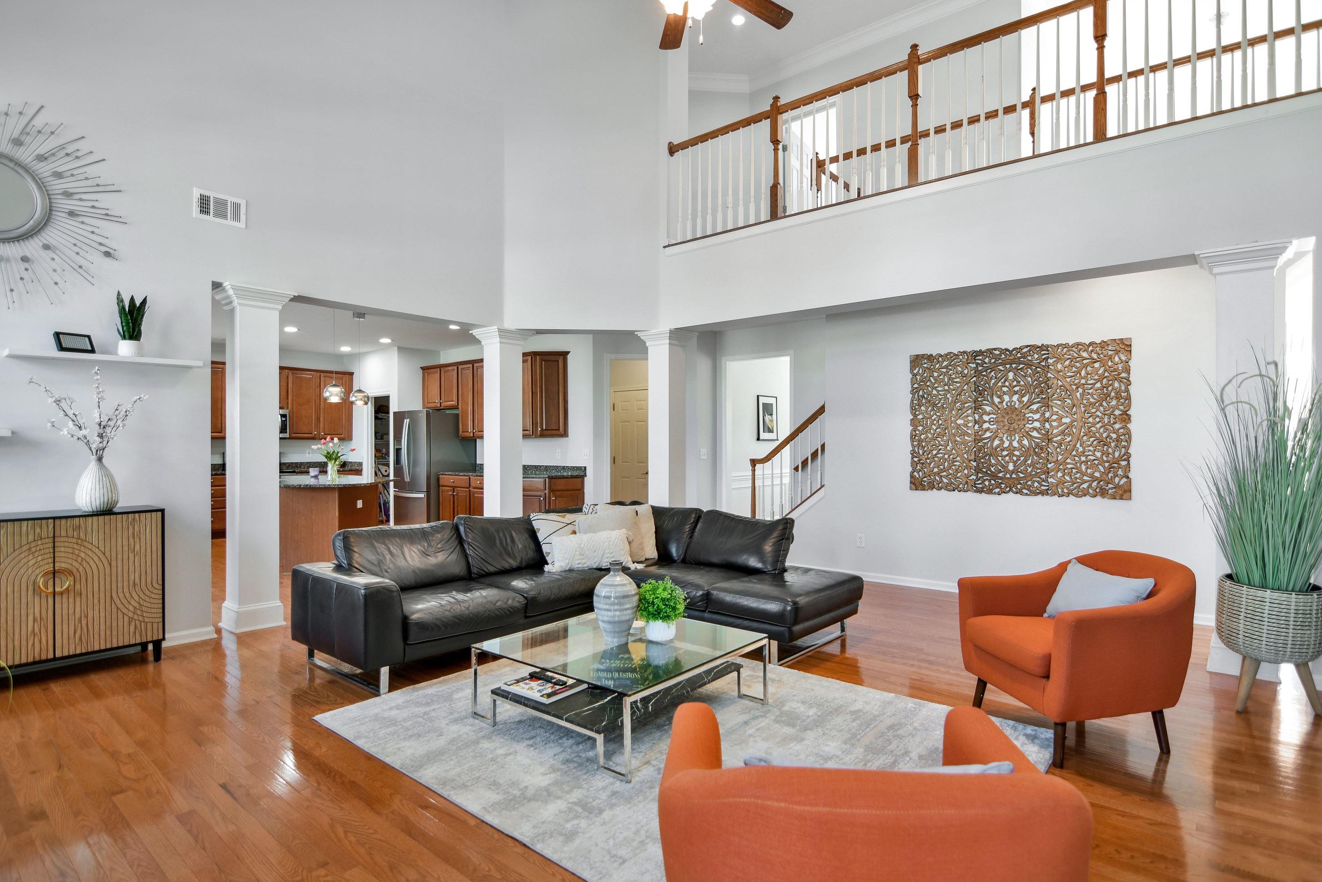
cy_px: 452
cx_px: 671
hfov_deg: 91.5
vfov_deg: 68.8
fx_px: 644
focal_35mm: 18
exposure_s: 1/15
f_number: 2.8
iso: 100
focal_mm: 11
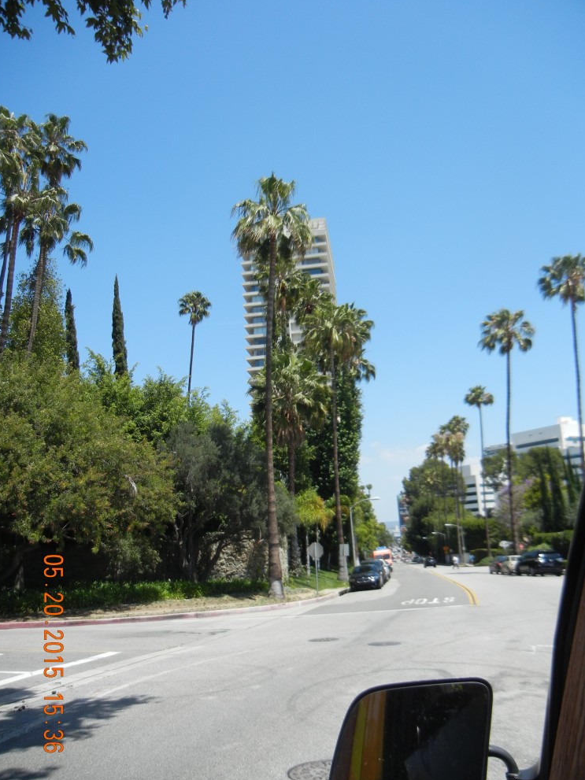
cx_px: 293
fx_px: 699
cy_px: 399
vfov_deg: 58.4
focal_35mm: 31
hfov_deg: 45.4
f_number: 7
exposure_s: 1/303
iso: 160
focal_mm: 5.4
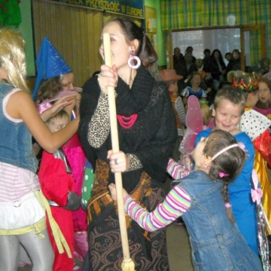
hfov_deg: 35.3
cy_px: 128
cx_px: 161
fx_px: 425
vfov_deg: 35.3
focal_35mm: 48
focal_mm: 5.7
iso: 400
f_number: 2.8
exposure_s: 1/60
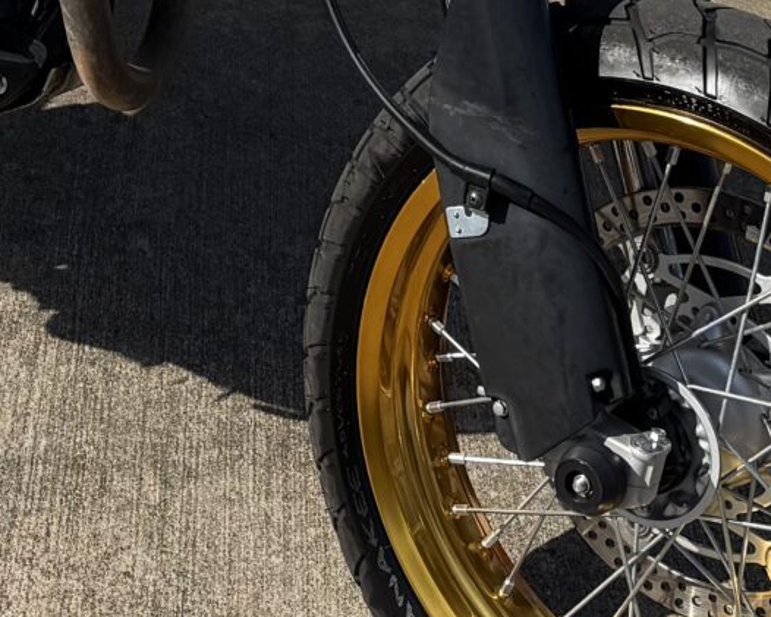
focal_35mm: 114
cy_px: -564
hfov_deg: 16.6
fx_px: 2602
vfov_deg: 12.2
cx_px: 45
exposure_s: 1/5348
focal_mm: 6.76
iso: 80
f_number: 1.78
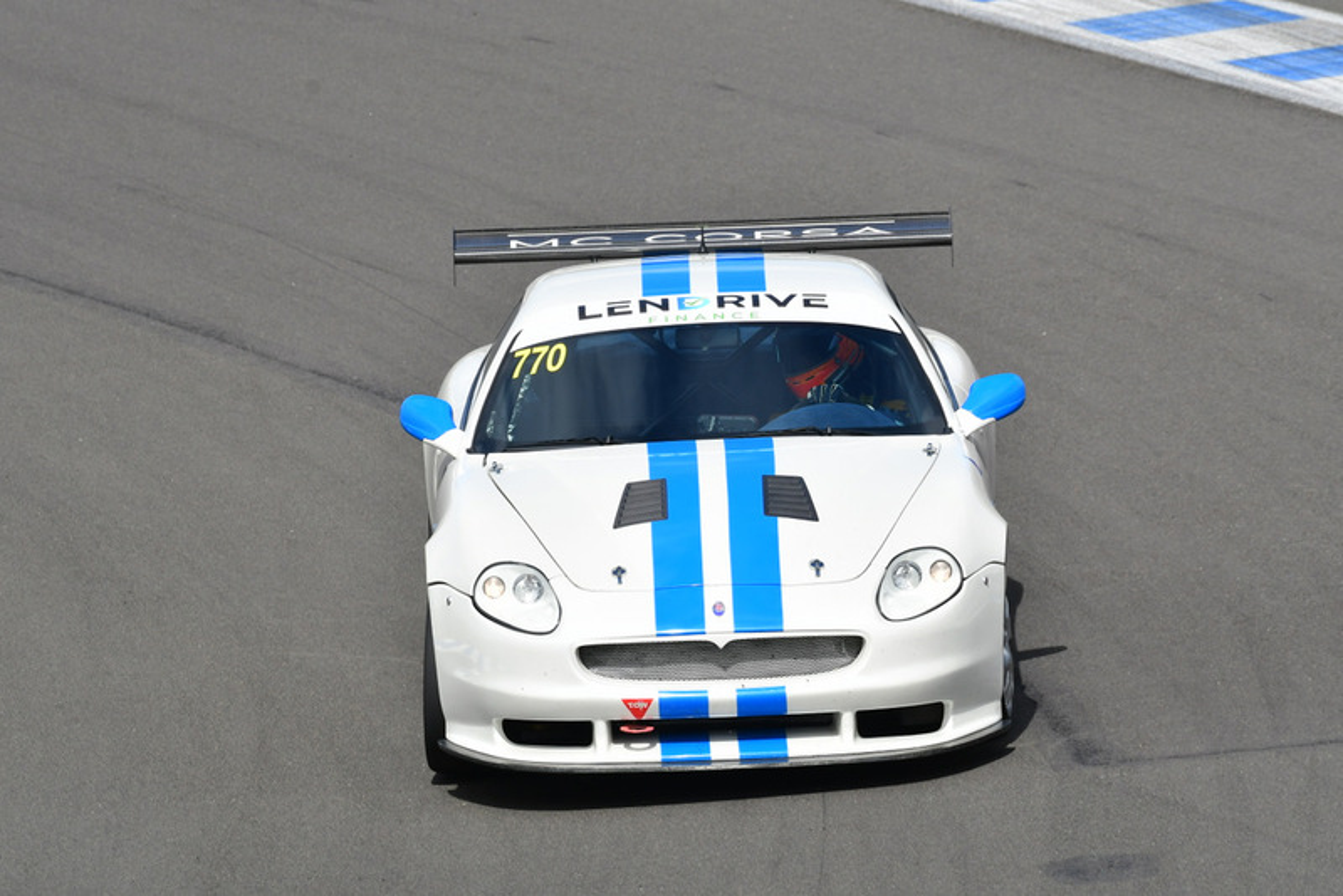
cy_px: 448
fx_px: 21271
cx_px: 672
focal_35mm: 570
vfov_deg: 2.4
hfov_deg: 3.6
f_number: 10
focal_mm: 380
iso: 320
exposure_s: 1/640
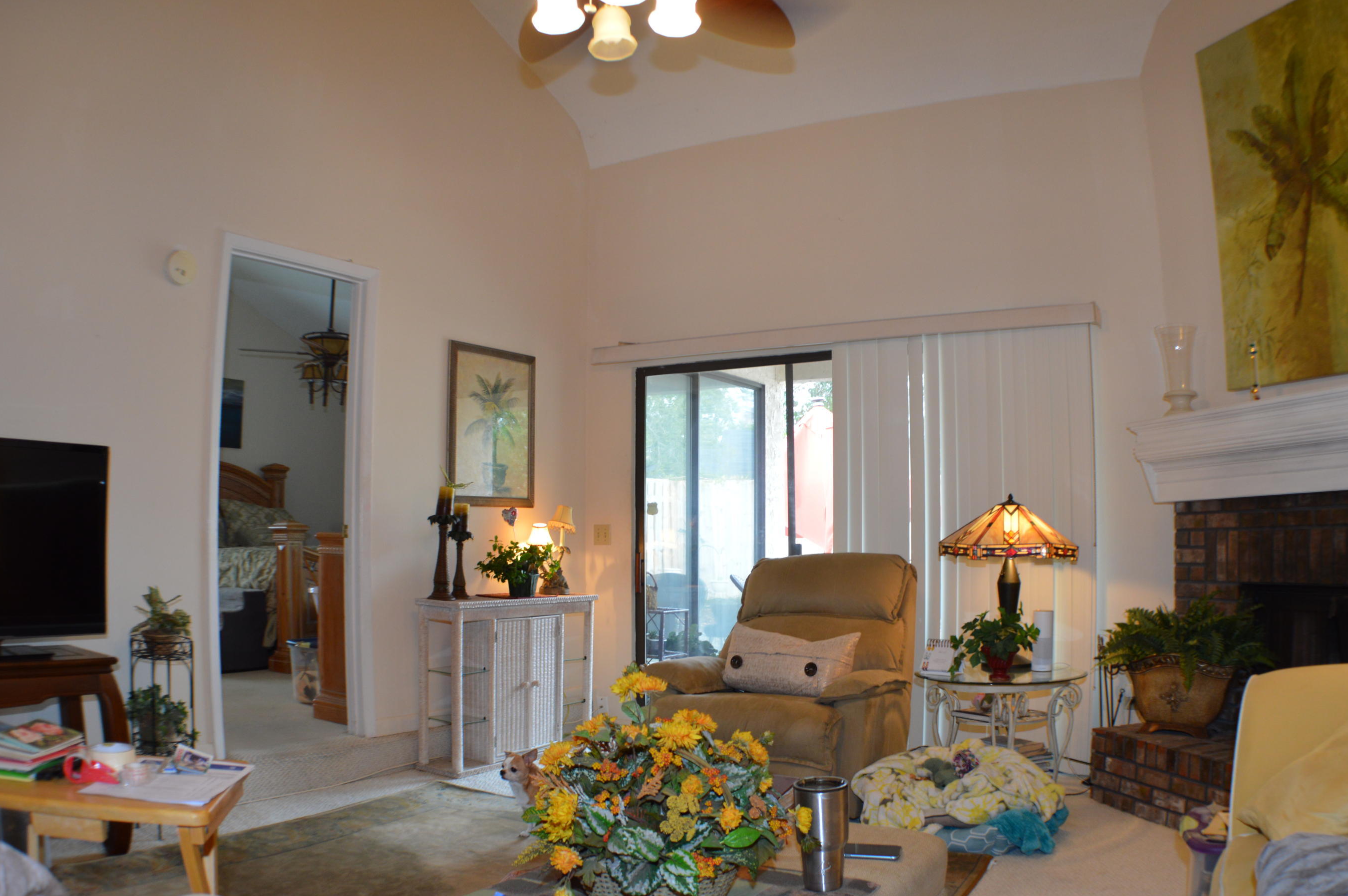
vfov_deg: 33.3
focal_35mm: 40
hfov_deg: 48.5
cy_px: 476
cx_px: 720
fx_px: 1496
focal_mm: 24
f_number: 4
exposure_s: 1/30
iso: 400
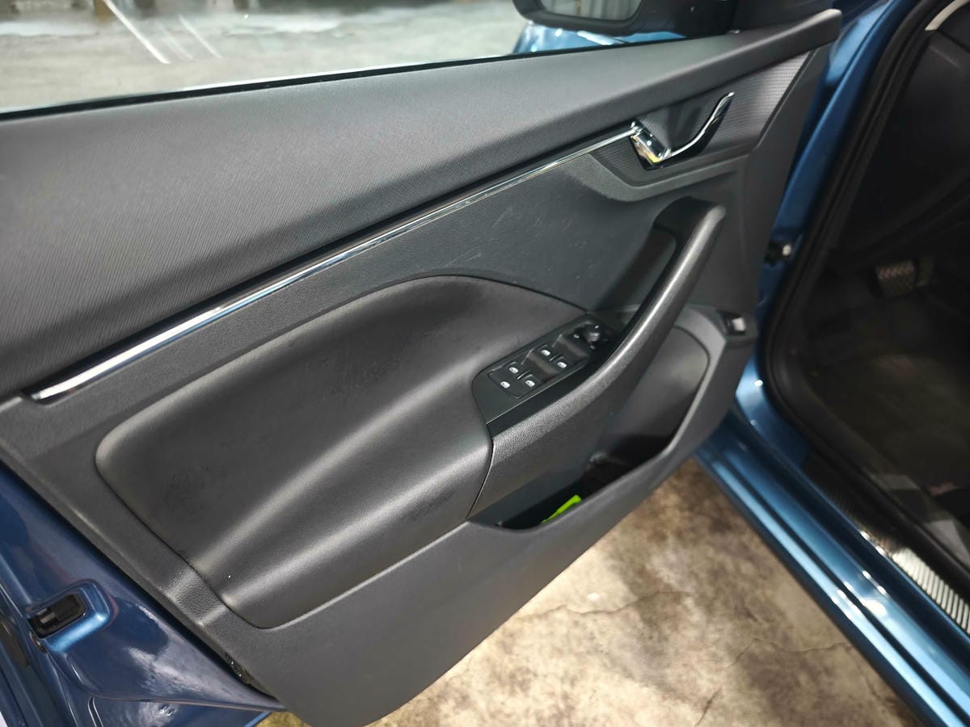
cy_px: 364
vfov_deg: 58.9
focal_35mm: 23
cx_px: 485
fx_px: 644
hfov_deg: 73.9
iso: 4000
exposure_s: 1/20
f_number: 1.63
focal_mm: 8.72
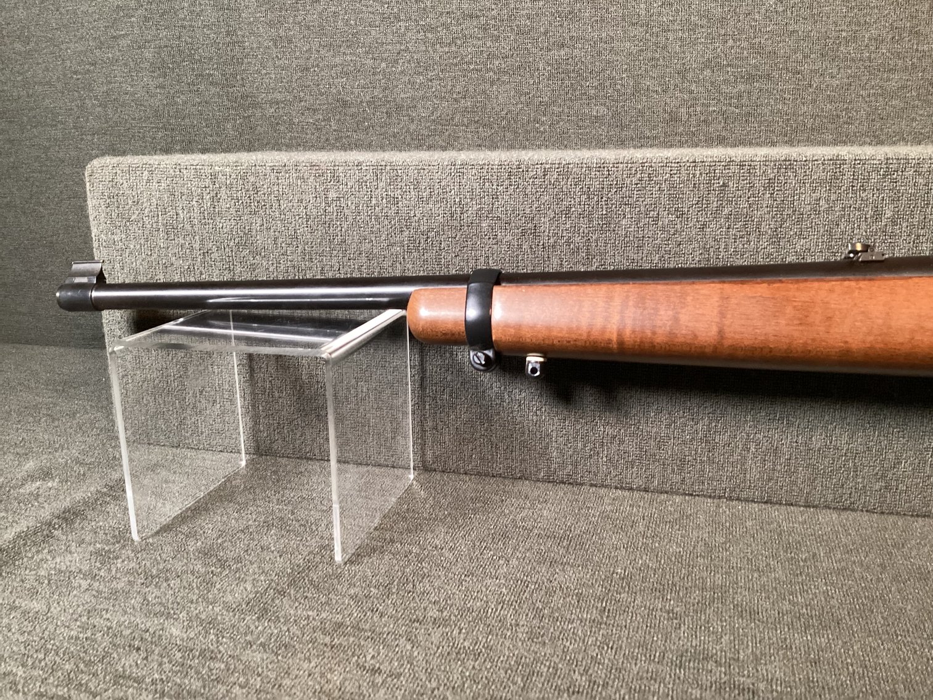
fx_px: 836
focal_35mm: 31
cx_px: 466
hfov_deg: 58.3
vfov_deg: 45.4
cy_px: 350
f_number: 2.4
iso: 320
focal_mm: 3.3
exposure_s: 1/50
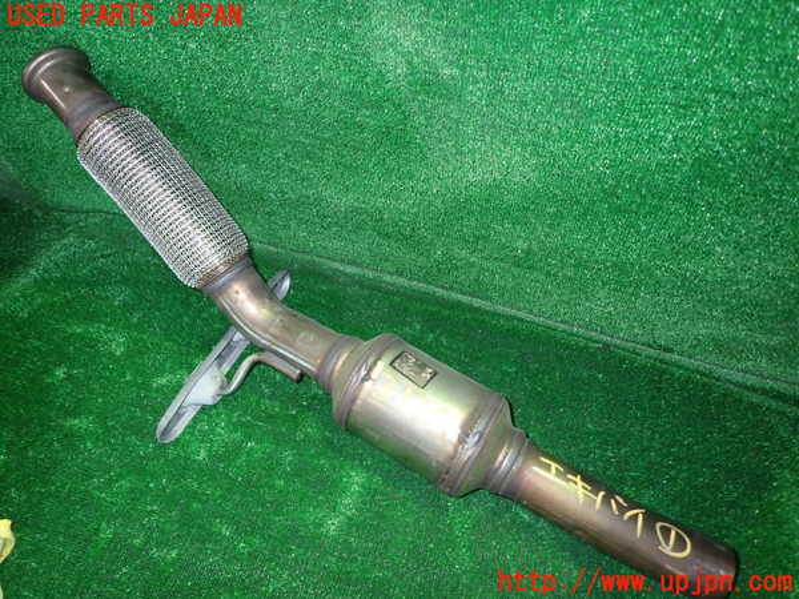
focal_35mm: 25
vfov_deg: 54.9
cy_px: 300
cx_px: 400
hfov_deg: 69.4
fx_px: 577
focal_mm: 4.5
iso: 200
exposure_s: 1/30
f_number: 2
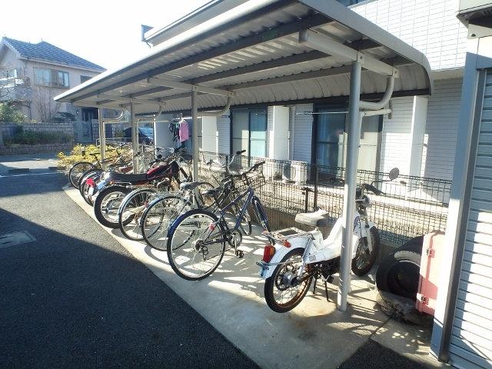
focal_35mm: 21
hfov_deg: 79.0
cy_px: 184
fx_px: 298
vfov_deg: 63.4
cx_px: 246
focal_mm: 3.7
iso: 125
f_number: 3.5
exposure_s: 1/250
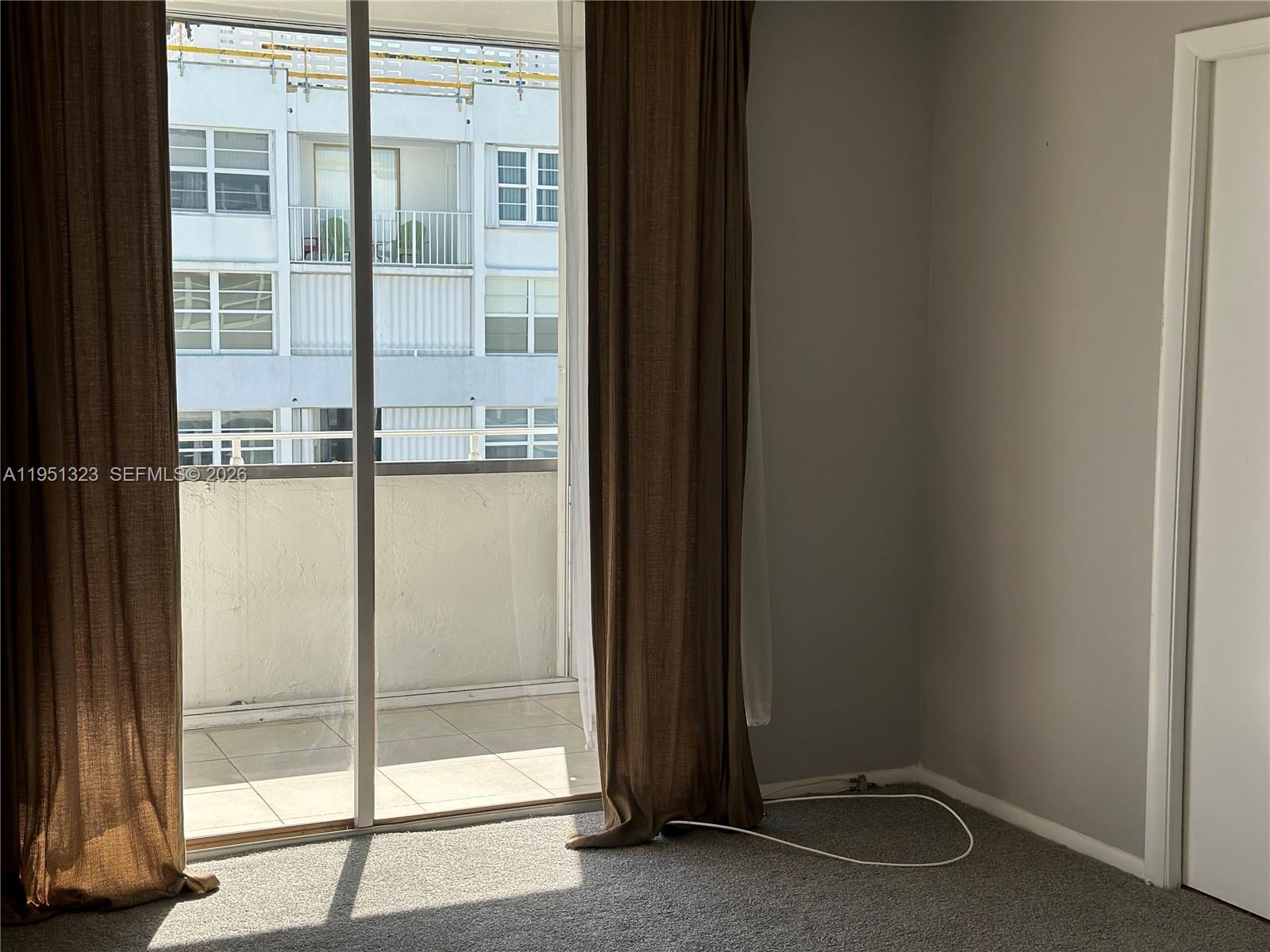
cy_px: 476
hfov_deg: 39.7
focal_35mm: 48
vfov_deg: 30.3
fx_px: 1761
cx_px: 635
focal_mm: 6.86
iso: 100
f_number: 1.78
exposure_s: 1/2160
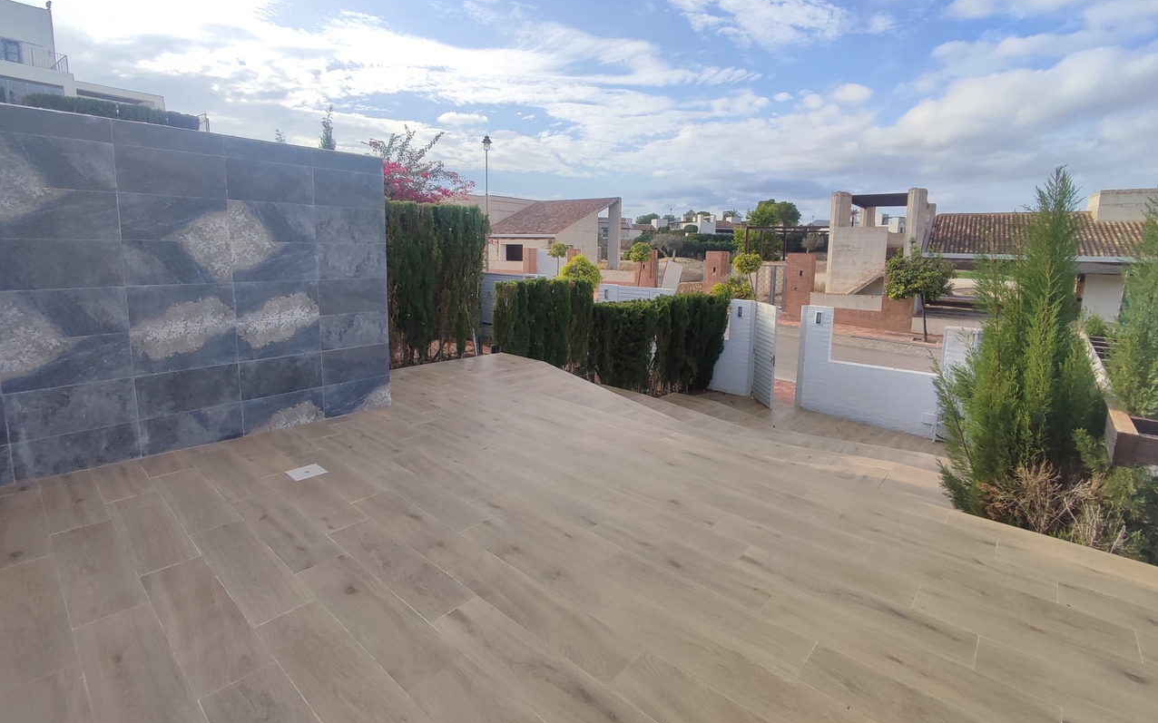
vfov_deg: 67.8
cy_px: 320
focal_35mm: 17
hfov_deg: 94.4
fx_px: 536
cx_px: 579
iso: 50
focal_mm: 1.65
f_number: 2.2
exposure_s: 1/1226
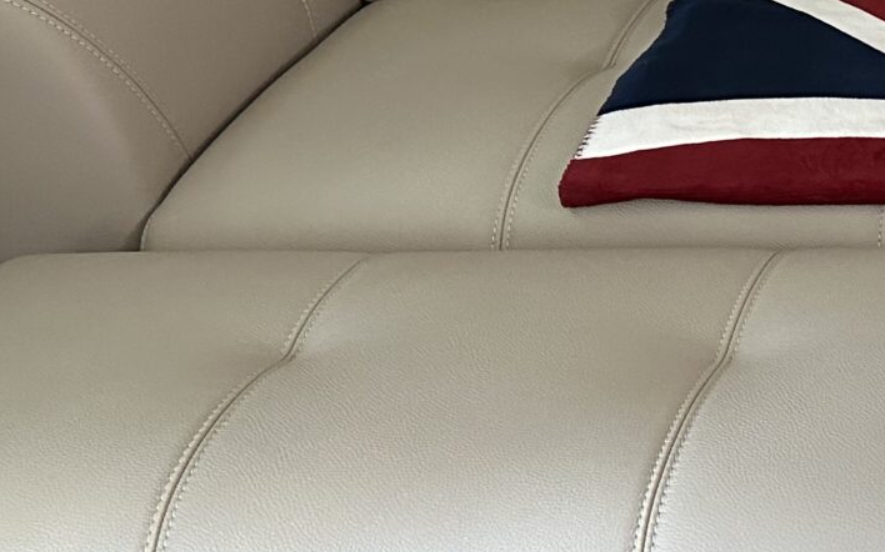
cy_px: -240
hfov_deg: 20.0
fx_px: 2218
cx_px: 1258
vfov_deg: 13.5
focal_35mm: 92
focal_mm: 6.86
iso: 500
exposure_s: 1/60
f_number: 1.78
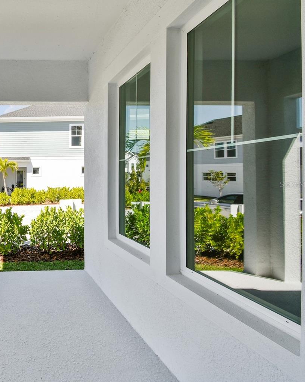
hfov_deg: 52.9
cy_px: 184
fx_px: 248
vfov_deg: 75.0
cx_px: 15
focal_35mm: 22
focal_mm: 10
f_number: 7.1
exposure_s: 1/250
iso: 100
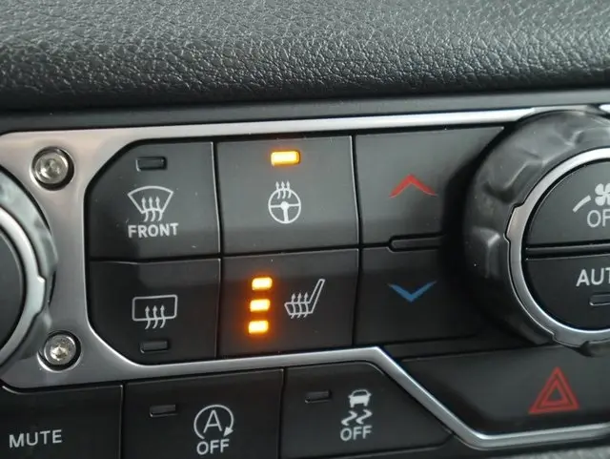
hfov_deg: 23.3
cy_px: 230
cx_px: 305
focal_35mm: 84
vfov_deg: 17.6
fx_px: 1481
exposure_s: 1/25
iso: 3200
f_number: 5.6
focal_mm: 42
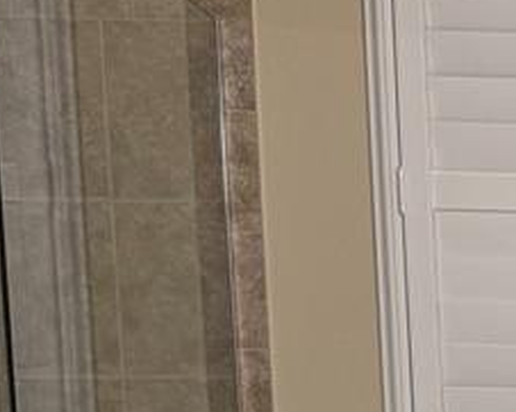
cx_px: 921
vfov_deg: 11.7
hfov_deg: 13.9
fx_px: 1891
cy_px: 694
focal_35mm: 124
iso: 125
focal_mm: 6.76
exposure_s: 1/60
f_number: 1.78
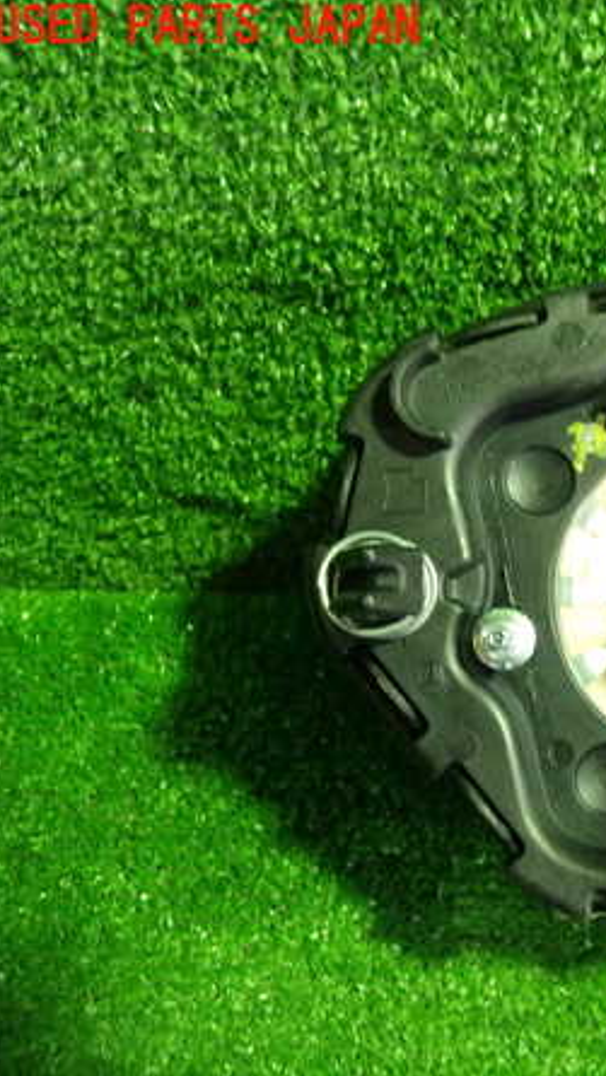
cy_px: 540
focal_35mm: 44
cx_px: 705
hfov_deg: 24.8
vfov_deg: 46.4
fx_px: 1256
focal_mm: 5.4
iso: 400
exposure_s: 1/30
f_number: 2.3
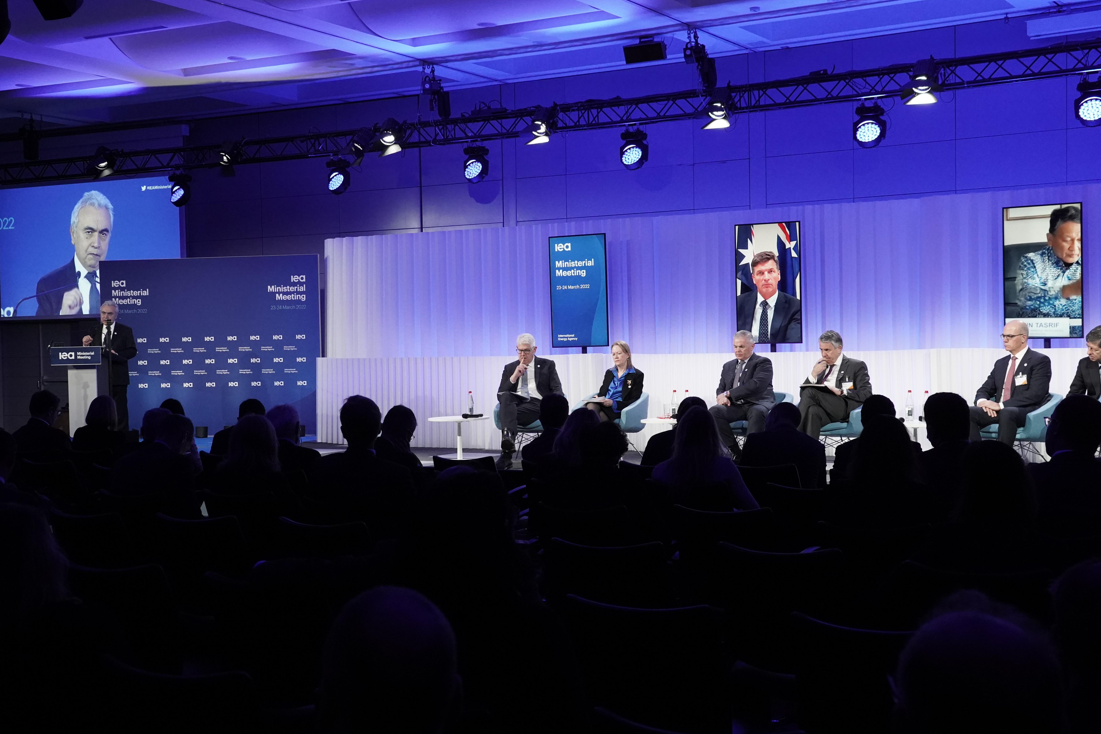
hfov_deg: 48.5
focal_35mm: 40
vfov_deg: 33.4
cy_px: 362
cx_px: 554
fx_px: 1223
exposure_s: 1/320
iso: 6400
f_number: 6.3
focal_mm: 35
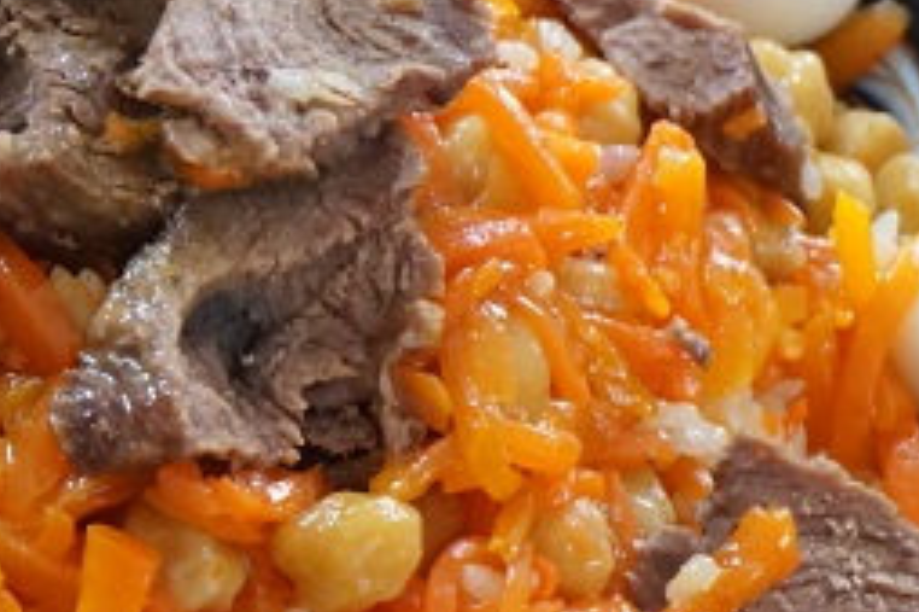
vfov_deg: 6.1
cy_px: 449
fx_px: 5712
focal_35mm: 224
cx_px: -271
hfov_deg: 9.1
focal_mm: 39
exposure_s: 1/60
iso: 2000
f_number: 5.6
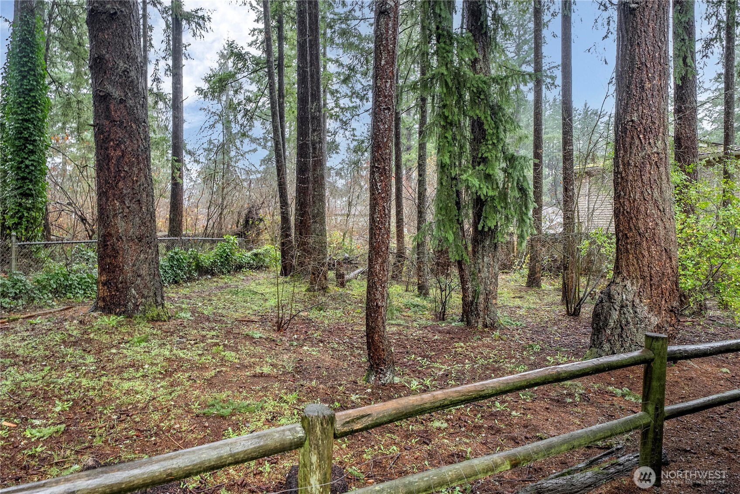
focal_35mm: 24
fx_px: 494
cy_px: 247
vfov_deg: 53.2
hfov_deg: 73.7
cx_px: 370
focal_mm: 24
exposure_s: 1/30
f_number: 7.1
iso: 1600
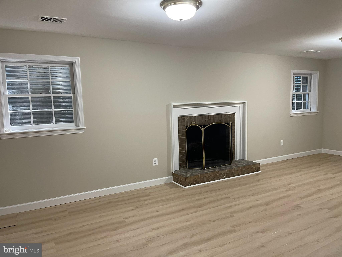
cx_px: 171
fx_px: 247
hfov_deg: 69.4
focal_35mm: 25
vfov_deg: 54.9
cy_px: 128
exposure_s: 1/60
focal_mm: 5.1
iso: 200
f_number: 1.6
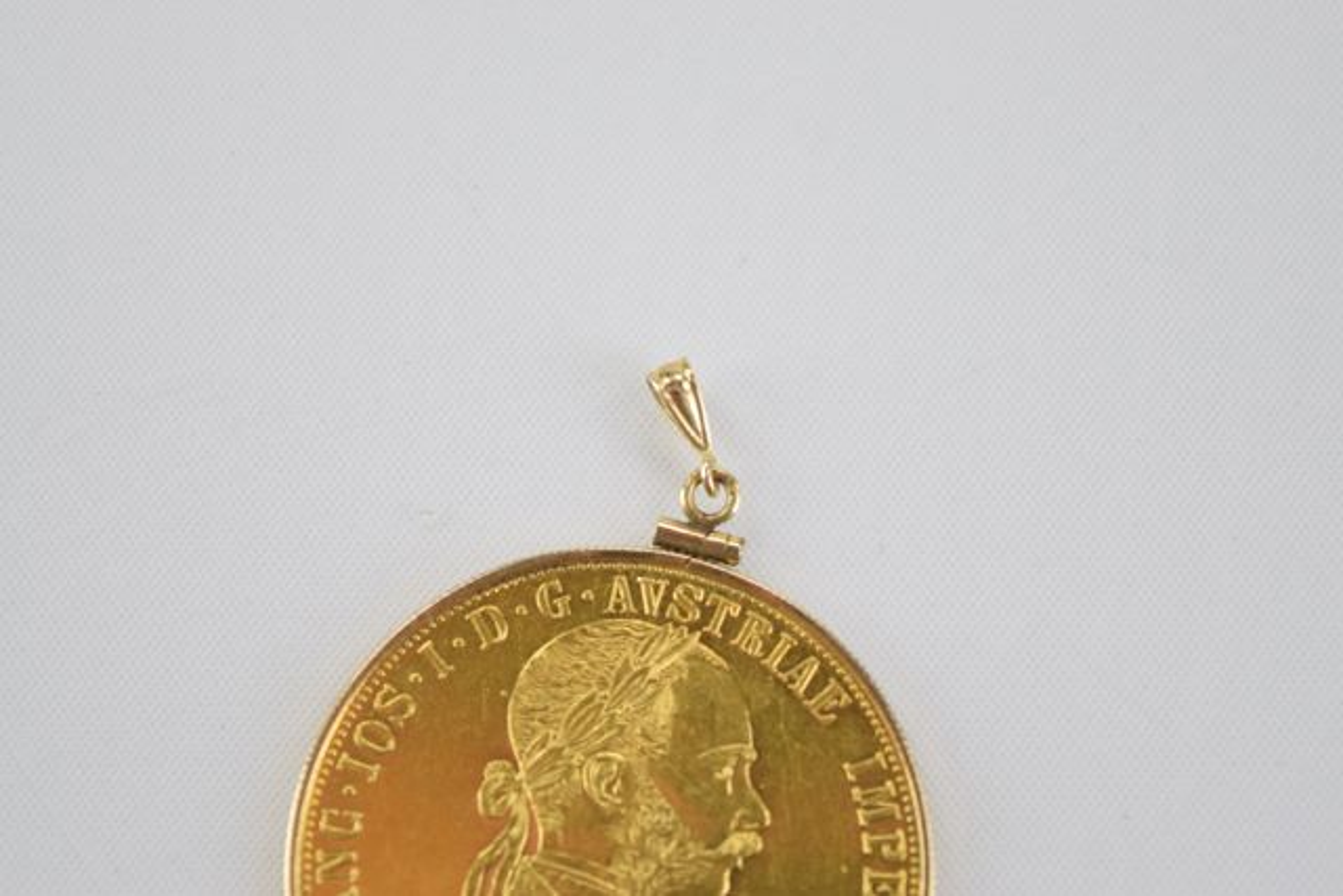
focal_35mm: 82
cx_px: 672
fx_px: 3078
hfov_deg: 24.6
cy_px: 448
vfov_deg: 16.6
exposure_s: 1/100
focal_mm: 55
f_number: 5.6
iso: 400
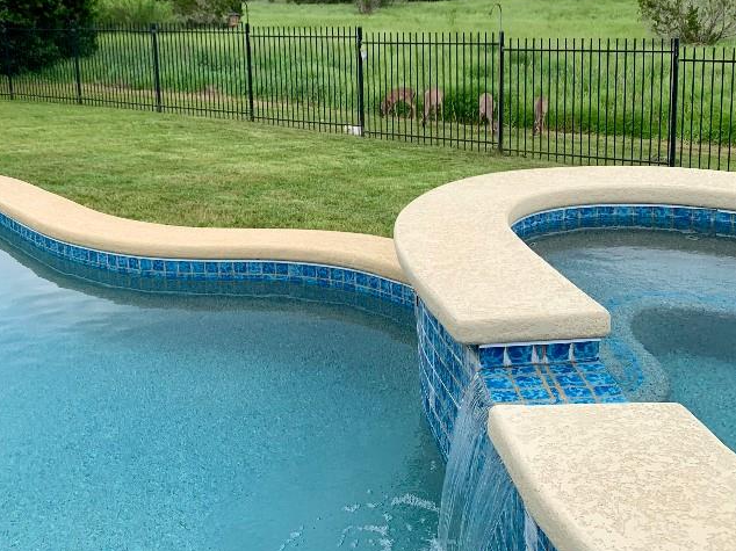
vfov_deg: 33.8
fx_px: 893
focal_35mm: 42
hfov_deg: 44.5
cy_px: 158
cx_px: 289
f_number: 1.8
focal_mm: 4.25
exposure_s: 1/981
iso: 25
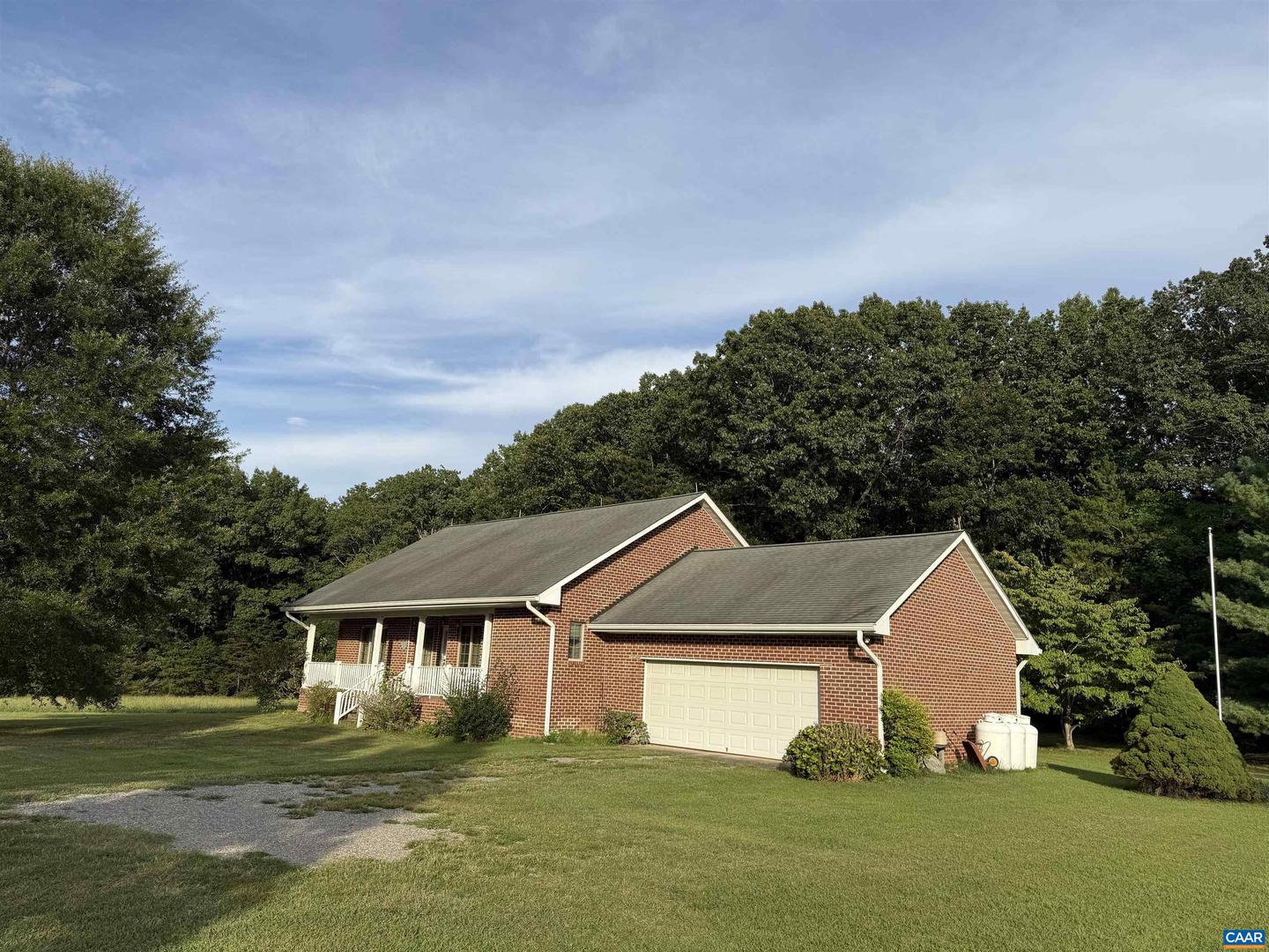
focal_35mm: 24
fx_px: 880
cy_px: 476
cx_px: 634
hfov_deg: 71.6
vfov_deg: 56.8
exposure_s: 1/4405
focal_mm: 6.76
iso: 80
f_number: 1.78
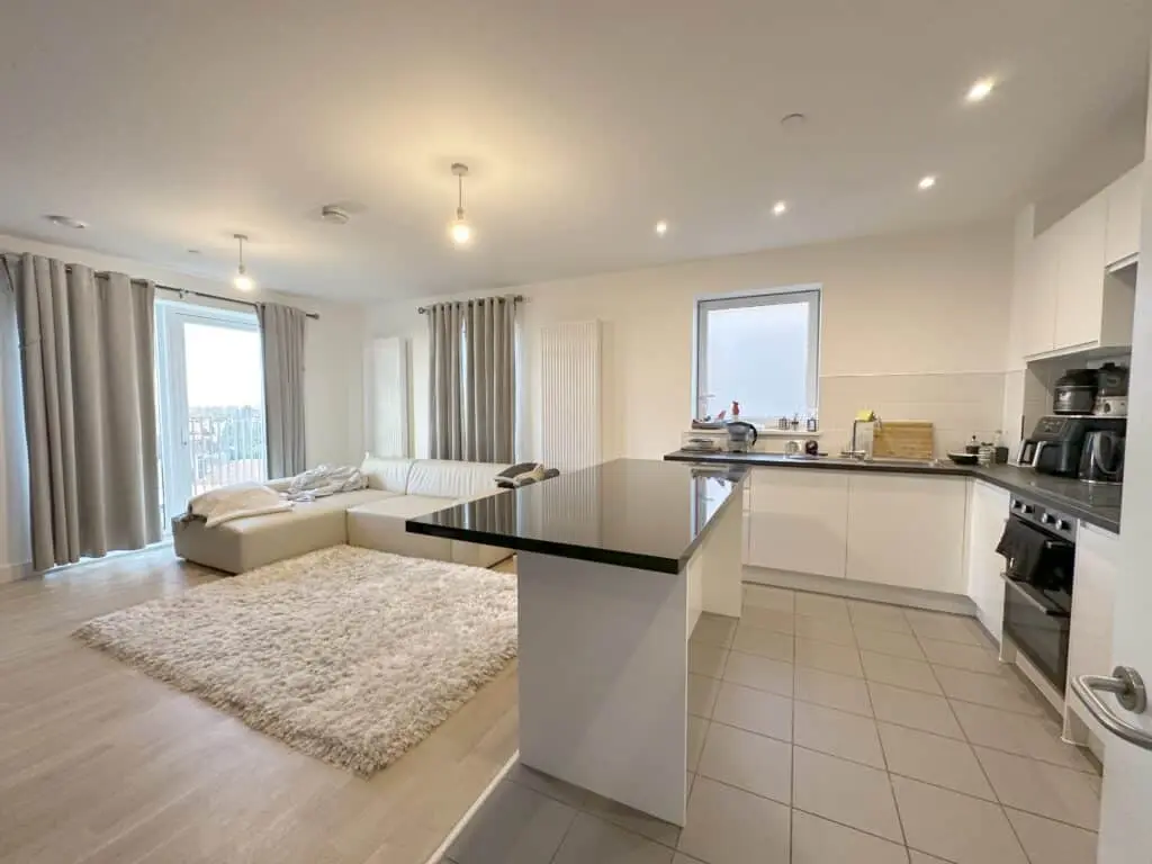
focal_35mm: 14
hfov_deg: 102.1
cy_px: 432
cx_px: 576
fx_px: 466
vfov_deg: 85.7
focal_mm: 2.22
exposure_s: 1/99
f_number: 2.2
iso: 200
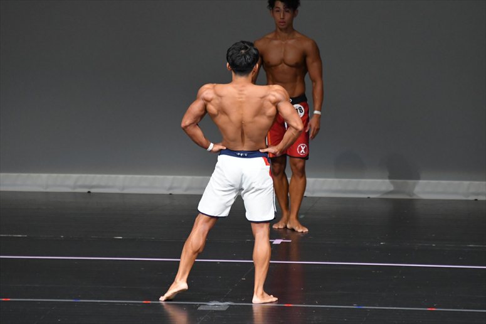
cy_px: 162
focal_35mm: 345
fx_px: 4655
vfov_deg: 4.0
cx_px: 243
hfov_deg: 6.0
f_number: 5.6
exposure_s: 1/400
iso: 4000
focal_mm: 230
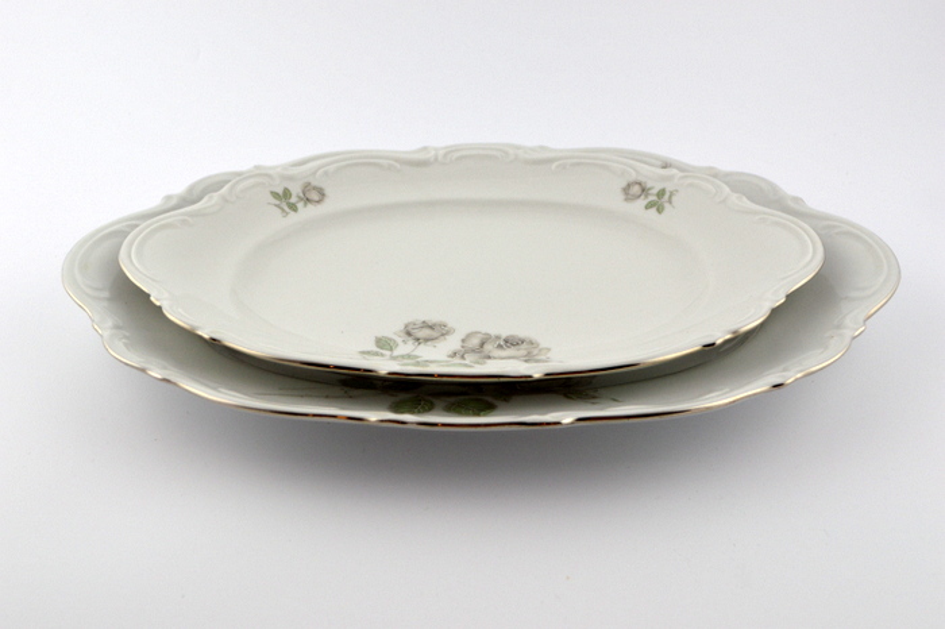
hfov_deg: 46.4
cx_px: 472
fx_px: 1102
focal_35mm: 42
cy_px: 314
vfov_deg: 31.9
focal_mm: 28
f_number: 8
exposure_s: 1/100
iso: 400
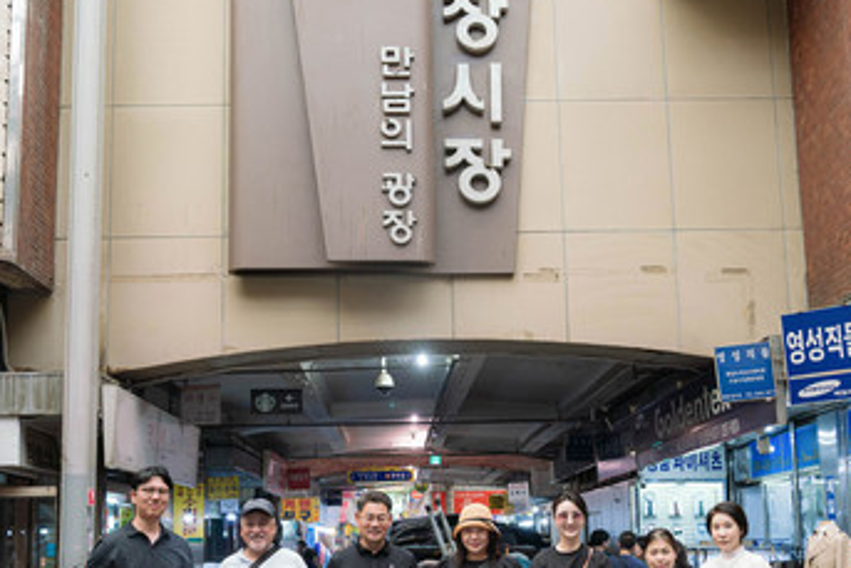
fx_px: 993
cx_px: 439
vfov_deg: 31.5
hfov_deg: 46.4
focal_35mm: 42
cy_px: 402
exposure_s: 1/250
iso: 400
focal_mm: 24
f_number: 4
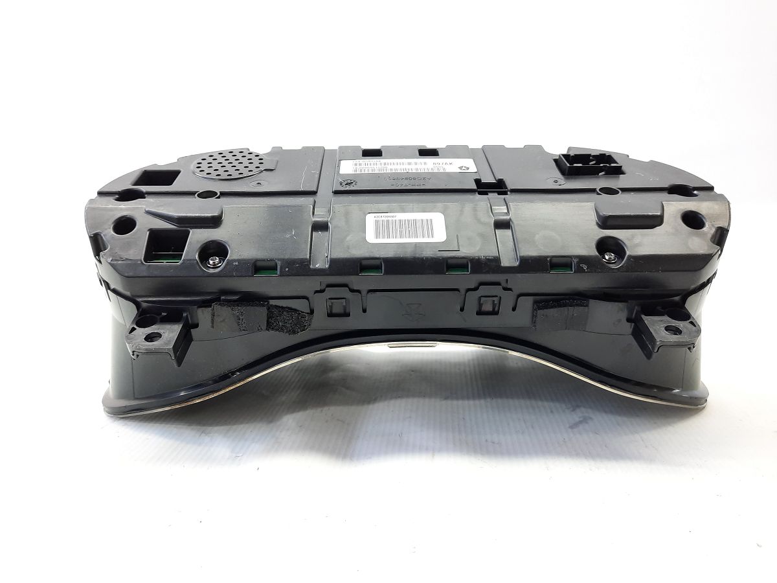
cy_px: 292
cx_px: 388
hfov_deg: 69.4
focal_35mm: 25
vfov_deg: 54.9
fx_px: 561
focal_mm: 4.6
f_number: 2
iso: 160
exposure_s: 1/50
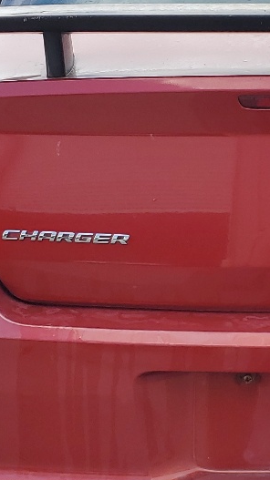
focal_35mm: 86
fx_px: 1096
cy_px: 251
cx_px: 286
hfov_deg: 13.8
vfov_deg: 24.7
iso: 50
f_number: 1.5
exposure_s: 1/556
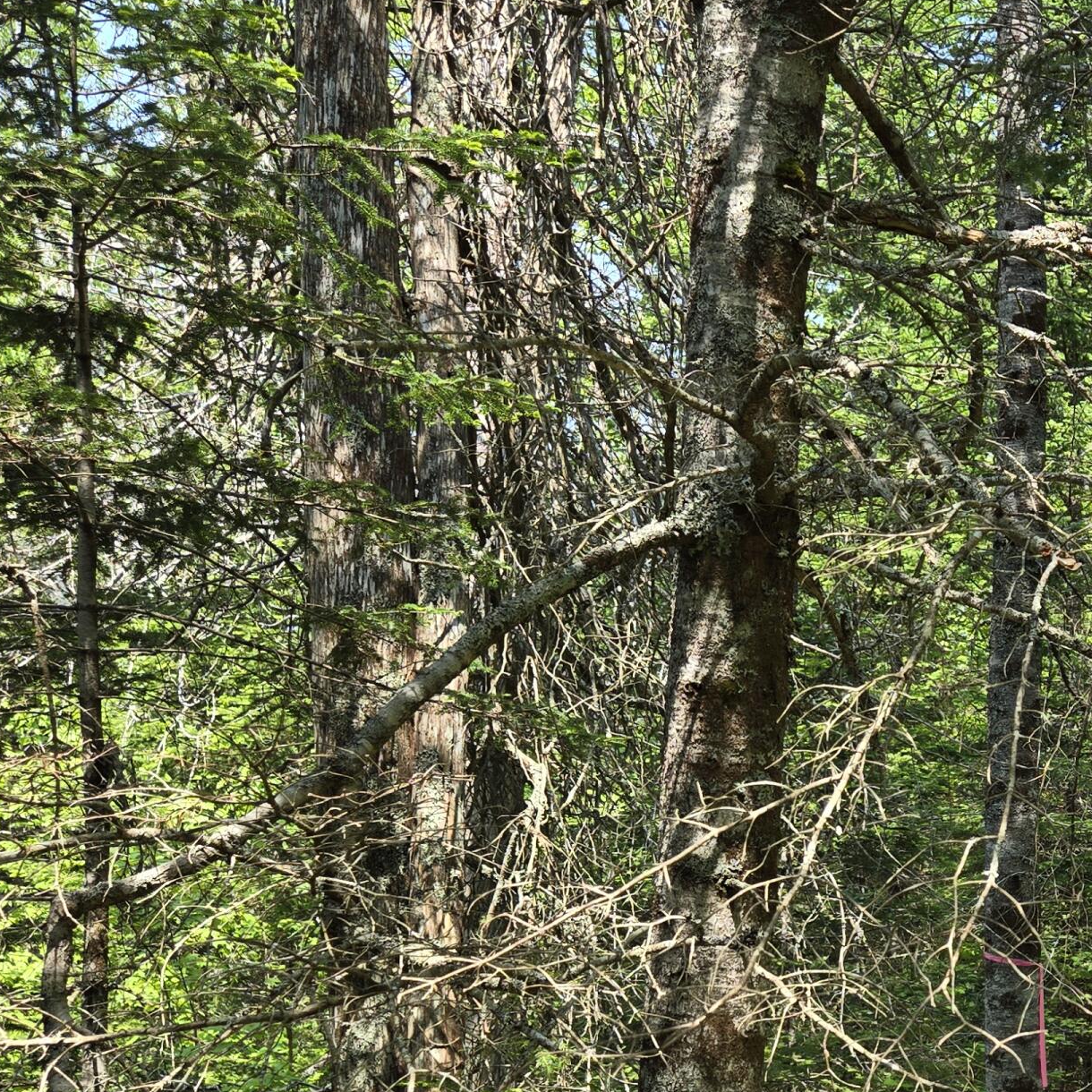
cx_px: 1103
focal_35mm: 50
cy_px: 841
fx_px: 1785
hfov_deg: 31.4
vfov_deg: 33.2
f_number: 1.8
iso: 25
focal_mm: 5.4
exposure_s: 1/310
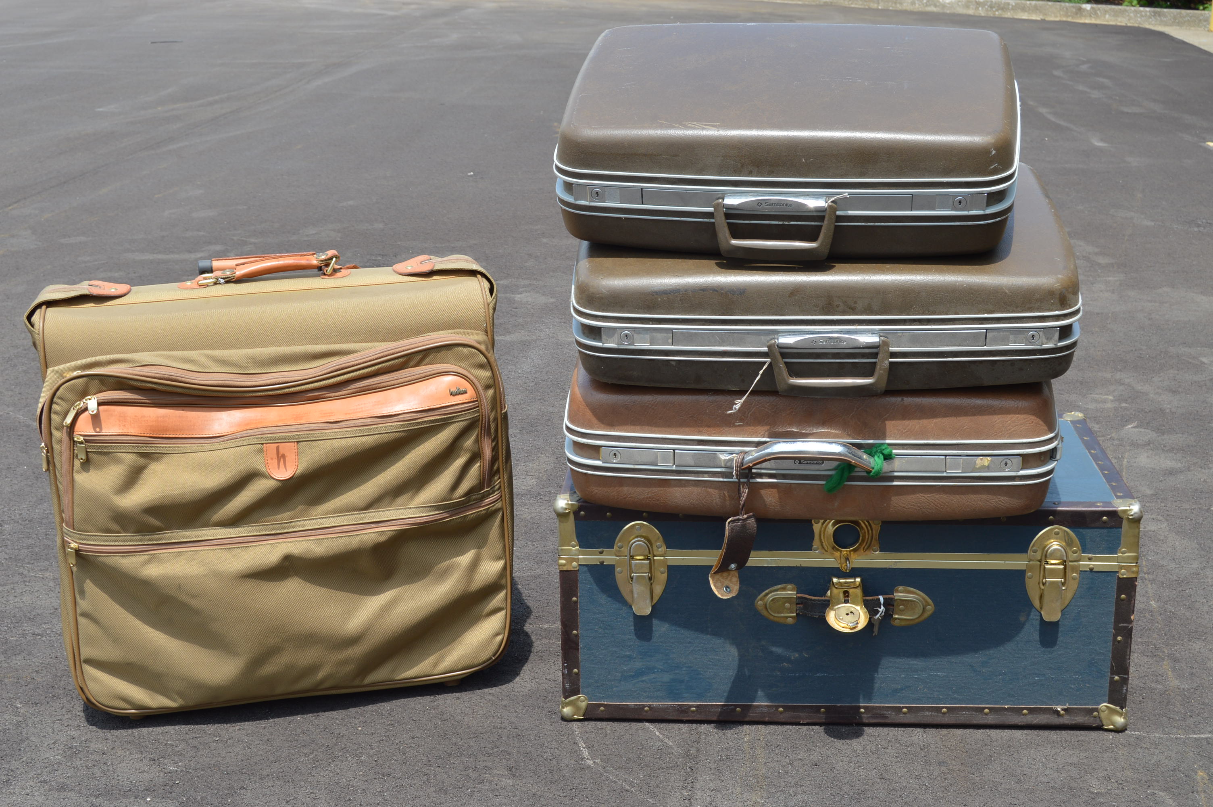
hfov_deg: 41.1
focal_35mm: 48
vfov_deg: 28.0
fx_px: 1616
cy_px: 404
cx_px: 606
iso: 100
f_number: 8
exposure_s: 1/160
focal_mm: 32
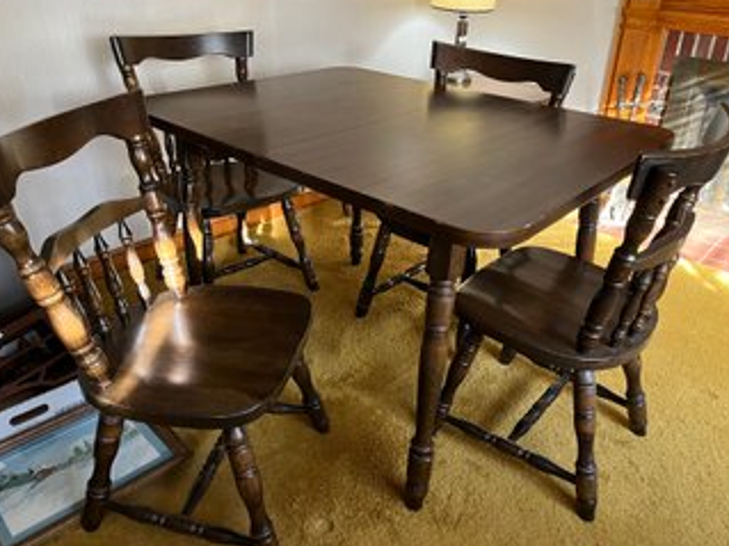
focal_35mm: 28
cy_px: 259
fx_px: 589
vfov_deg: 49.7
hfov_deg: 63.4
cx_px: 383
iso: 400
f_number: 1.6
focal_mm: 5.1
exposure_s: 1/60
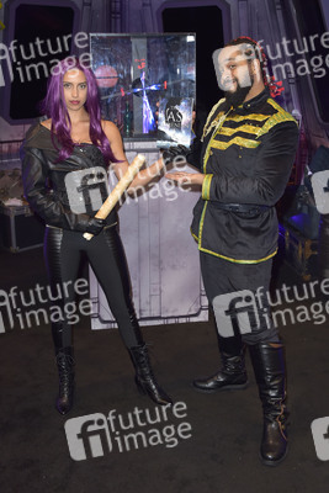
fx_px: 479
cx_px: 164
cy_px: 246
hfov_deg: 37.9
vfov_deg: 54.4
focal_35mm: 35
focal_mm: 35
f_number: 6.3
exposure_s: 1/200
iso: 640
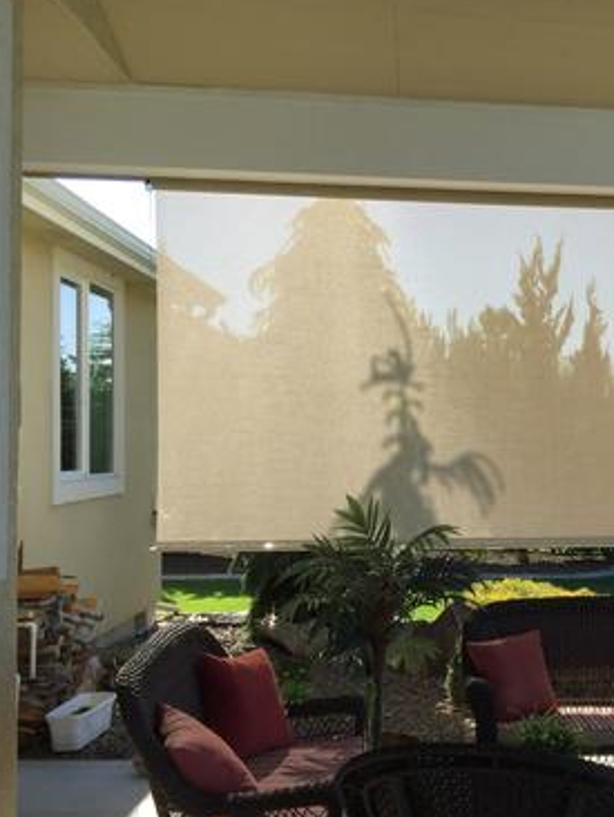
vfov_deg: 38.7
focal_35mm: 49
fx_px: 1157
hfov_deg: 28.0
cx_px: 608
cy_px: 487
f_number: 2.2
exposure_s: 1/860
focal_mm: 4.2
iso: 32
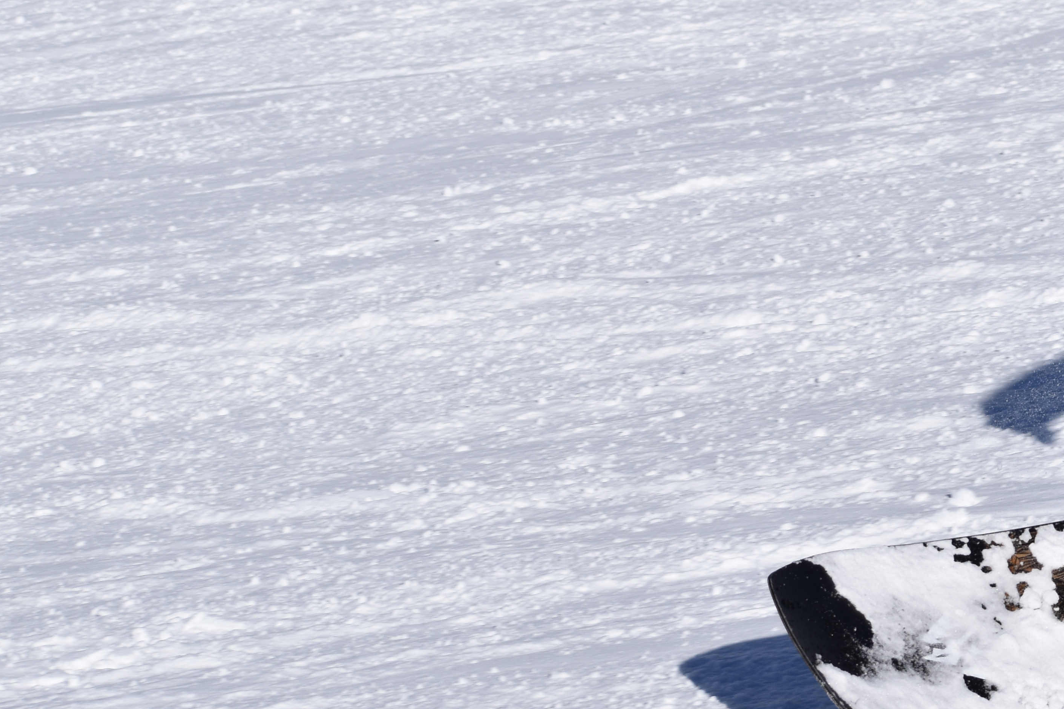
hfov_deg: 9.1
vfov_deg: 6.1
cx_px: 1067
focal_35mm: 224
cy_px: 232
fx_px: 6620
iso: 250
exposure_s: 1/2000
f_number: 8
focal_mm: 70
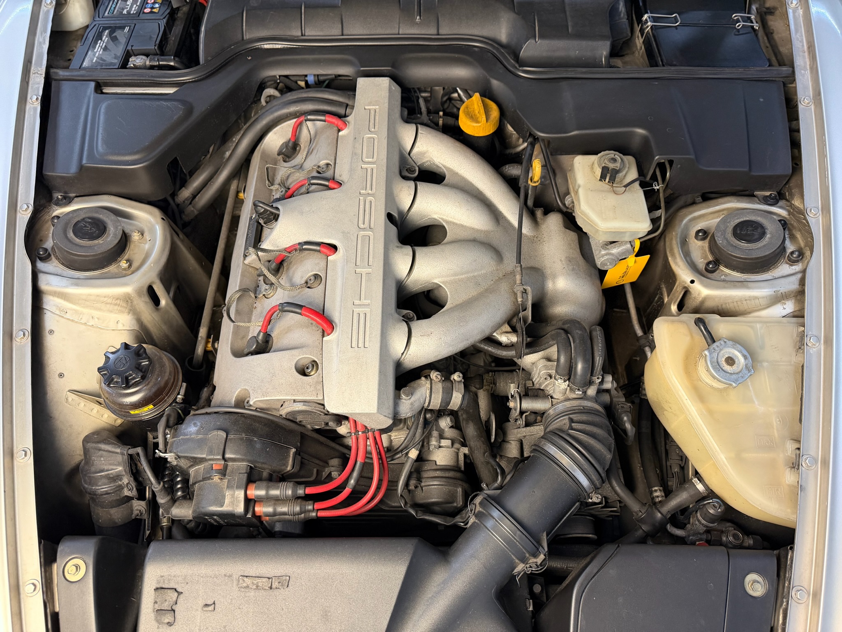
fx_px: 584
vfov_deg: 56.8
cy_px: 316
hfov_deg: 71.6
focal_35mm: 24
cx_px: 421
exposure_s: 1/50
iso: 320
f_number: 1.78
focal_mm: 6.76
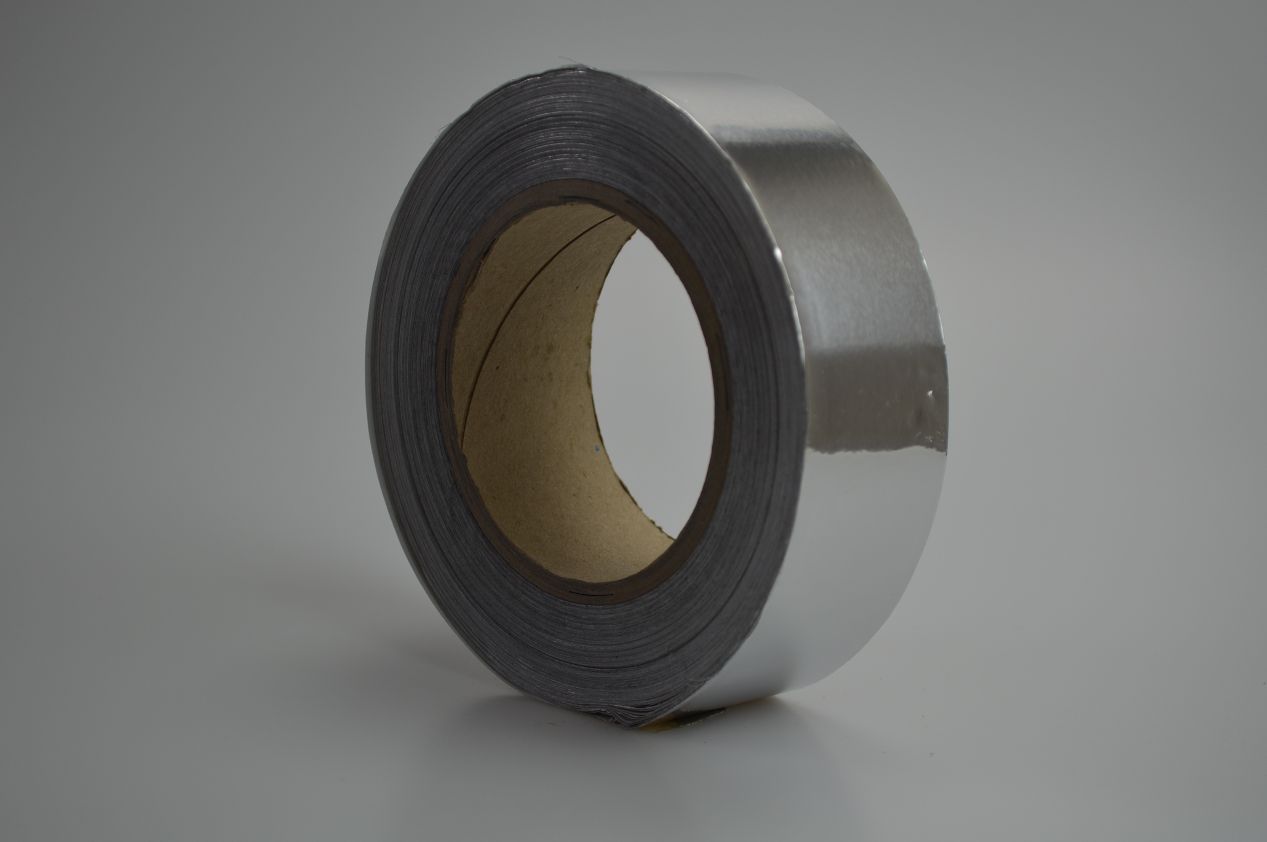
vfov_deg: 18.9
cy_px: 421
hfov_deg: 28.1
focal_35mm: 72
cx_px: 634
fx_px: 2532
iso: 100
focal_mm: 48
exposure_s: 1/60
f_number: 5.6
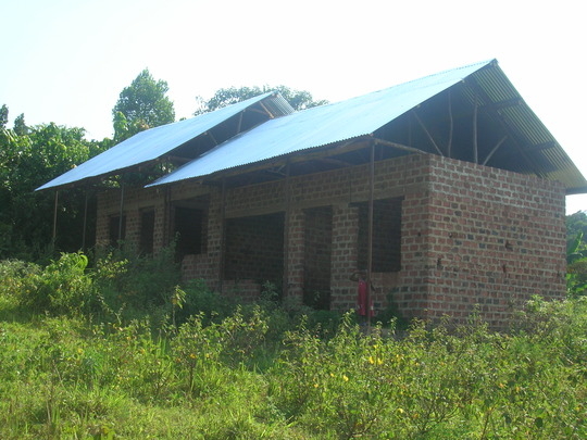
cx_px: 294
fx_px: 780
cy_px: 220
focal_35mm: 46
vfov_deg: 31.5
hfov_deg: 41.2
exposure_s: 1/130
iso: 50
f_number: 5.4
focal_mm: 7.7
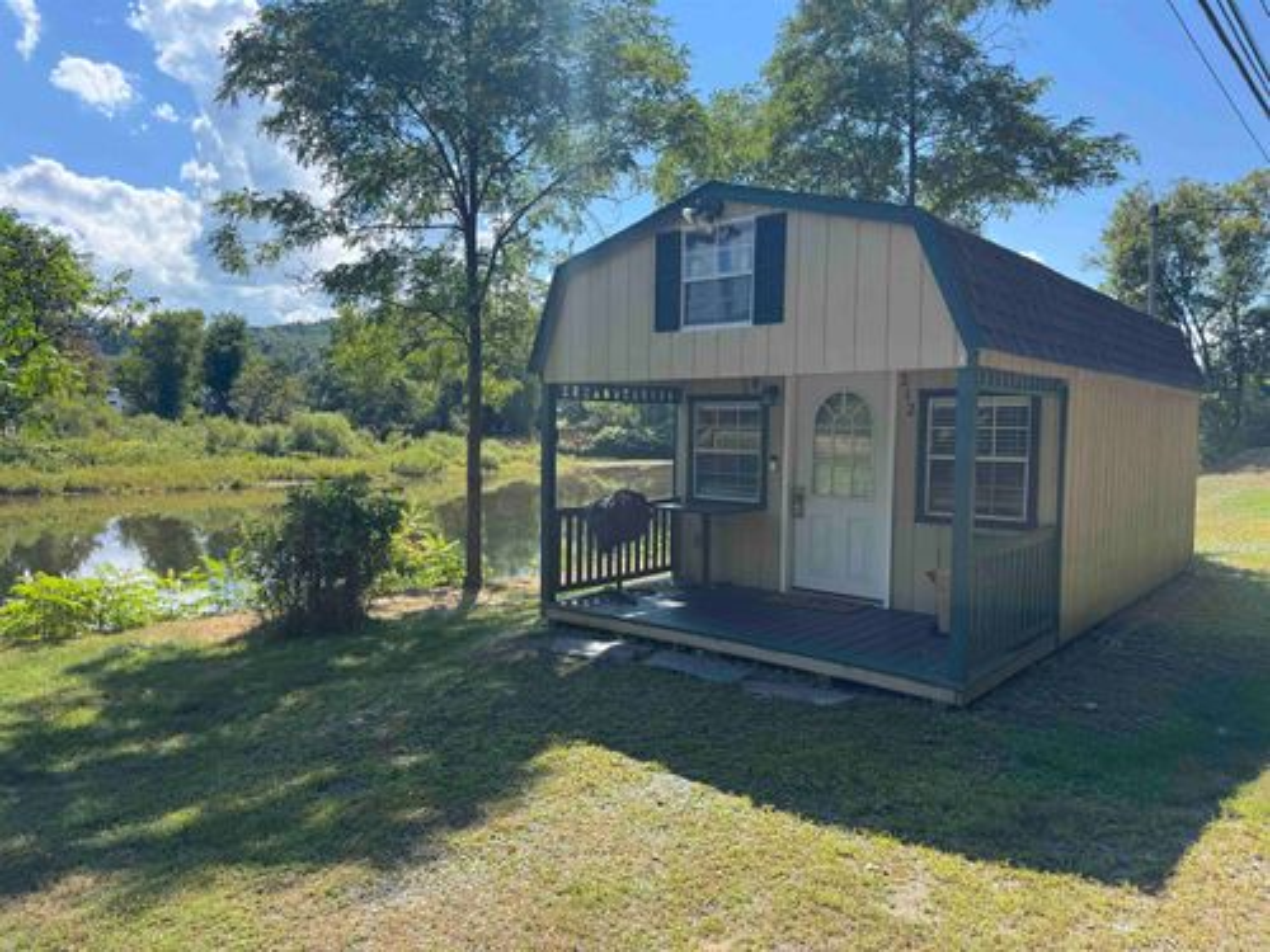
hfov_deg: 71.6
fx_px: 881
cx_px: 635
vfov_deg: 56.8
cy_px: 476
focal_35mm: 24
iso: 80
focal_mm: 6.76
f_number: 1.78
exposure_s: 1/1980
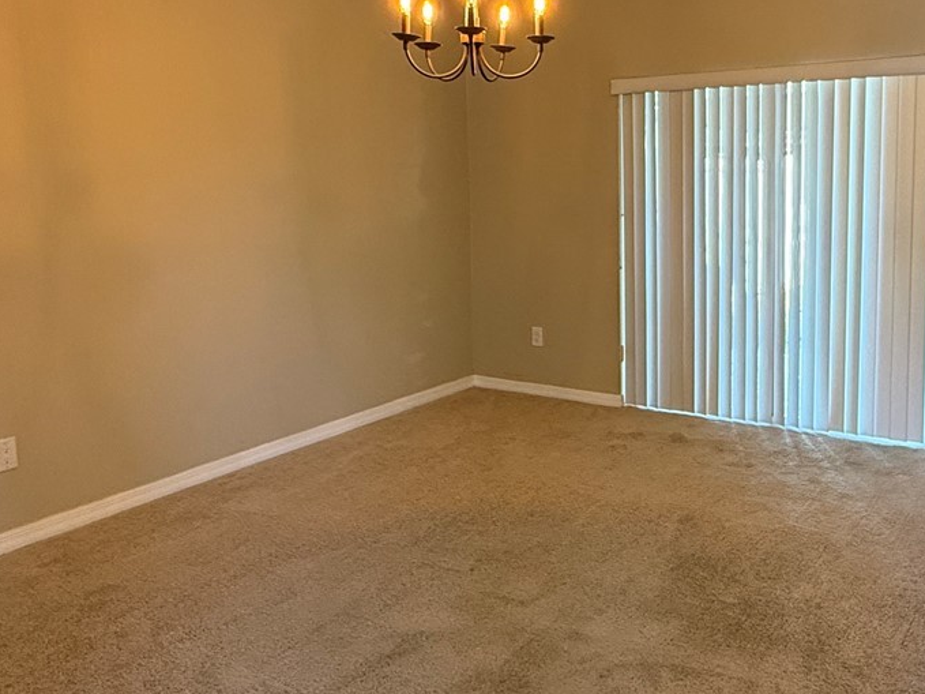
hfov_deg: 54.9
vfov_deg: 42.7
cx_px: 560
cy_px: 269
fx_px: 882
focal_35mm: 33
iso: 400
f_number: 2.2
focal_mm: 2.22
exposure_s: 1/120
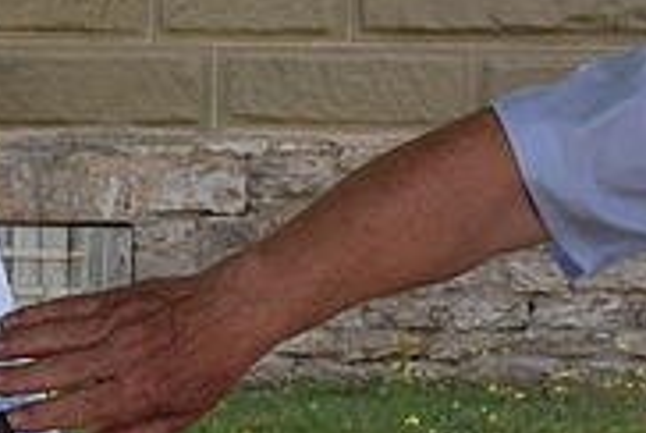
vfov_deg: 8.6
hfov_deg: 12.8
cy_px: 156
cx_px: 241
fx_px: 2876
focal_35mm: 160
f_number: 9
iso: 400
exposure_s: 1/320
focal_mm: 18
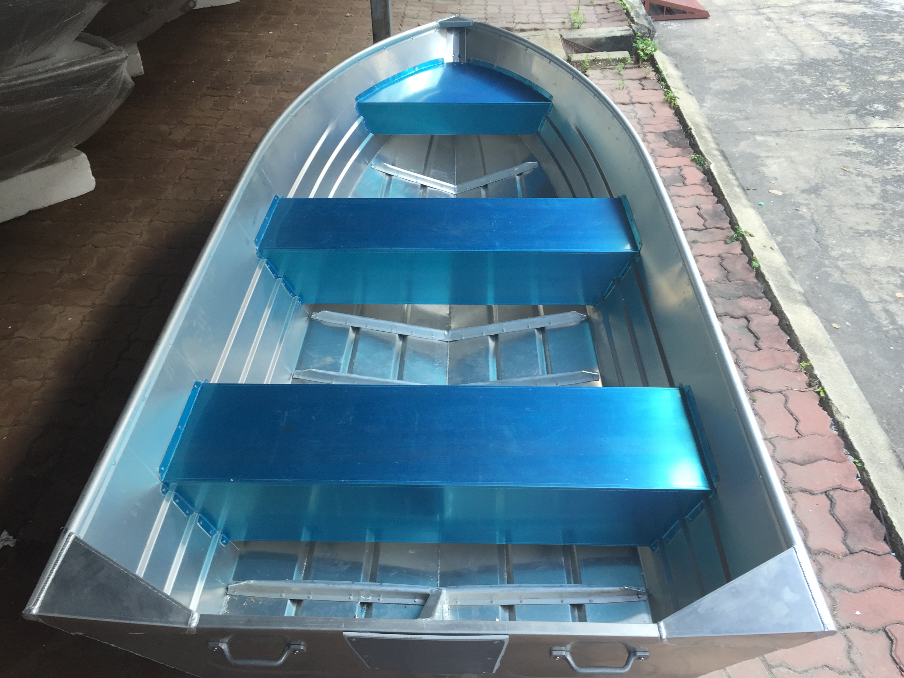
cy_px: 339
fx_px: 757
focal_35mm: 29
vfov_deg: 48.2
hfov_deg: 61.7
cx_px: 452
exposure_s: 1/50
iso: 32
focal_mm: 4.15
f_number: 2.2
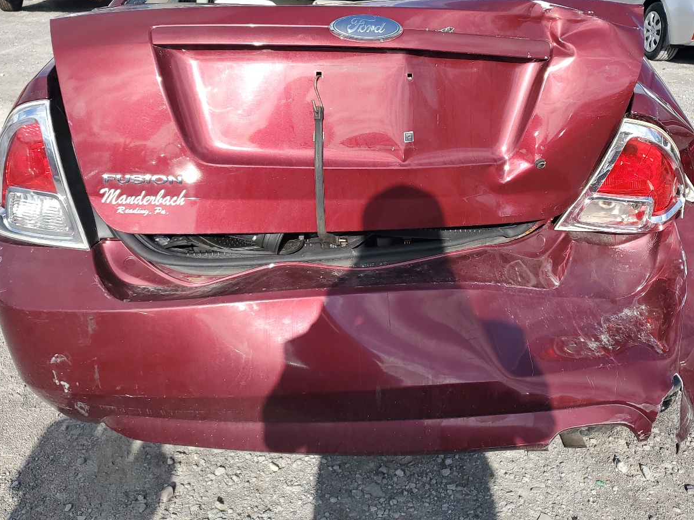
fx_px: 701
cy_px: 170
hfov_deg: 52.6
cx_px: 358
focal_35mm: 35
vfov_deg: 40.1
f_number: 1.5
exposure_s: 1/2500
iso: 50
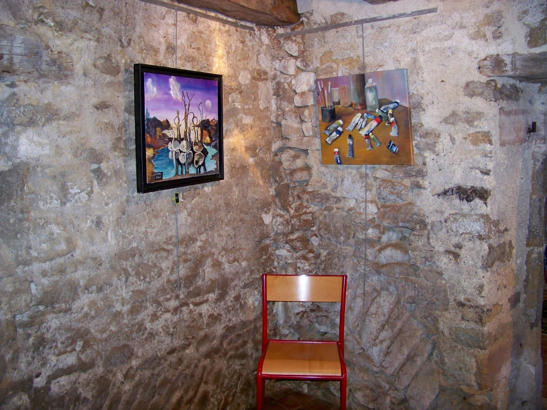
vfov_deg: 42.9
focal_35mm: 33
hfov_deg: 55.4
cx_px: 274
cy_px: 205
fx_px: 521
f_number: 2.8
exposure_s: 1/30
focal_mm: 5.85
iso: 200
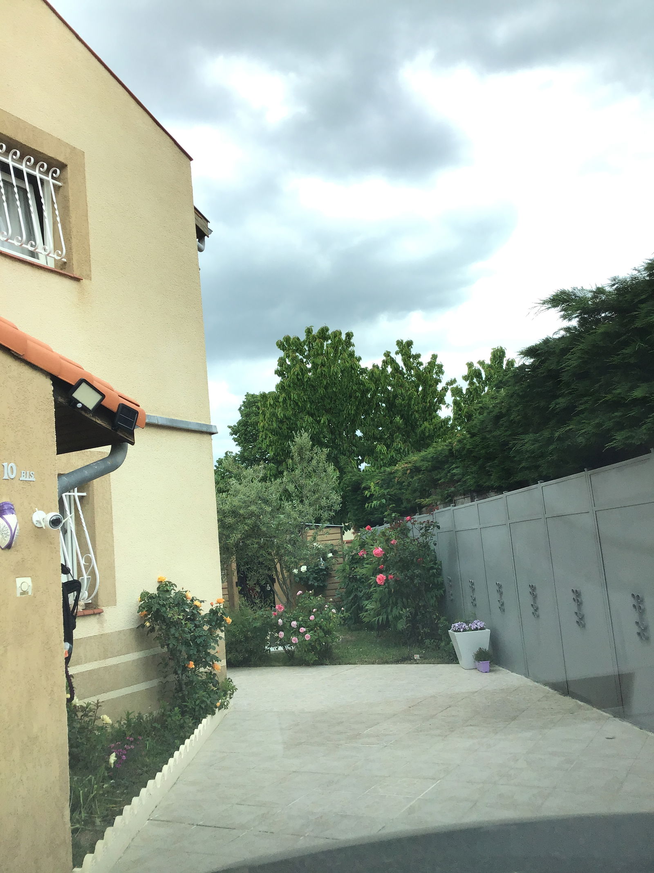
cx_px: 327
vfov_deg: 58.3
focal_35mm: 31
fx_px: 781
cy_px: 436
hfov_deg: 45.4
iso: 25
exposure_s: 1/473
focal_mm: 3.3
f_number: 2.4
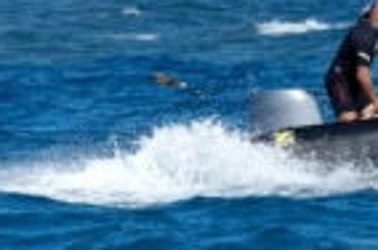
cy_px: -43
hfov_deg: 1.2
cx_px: 924
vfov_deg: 0.8
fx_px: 17716
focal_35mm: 1691
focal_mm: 200
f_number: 11
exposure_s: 1/800
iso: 200
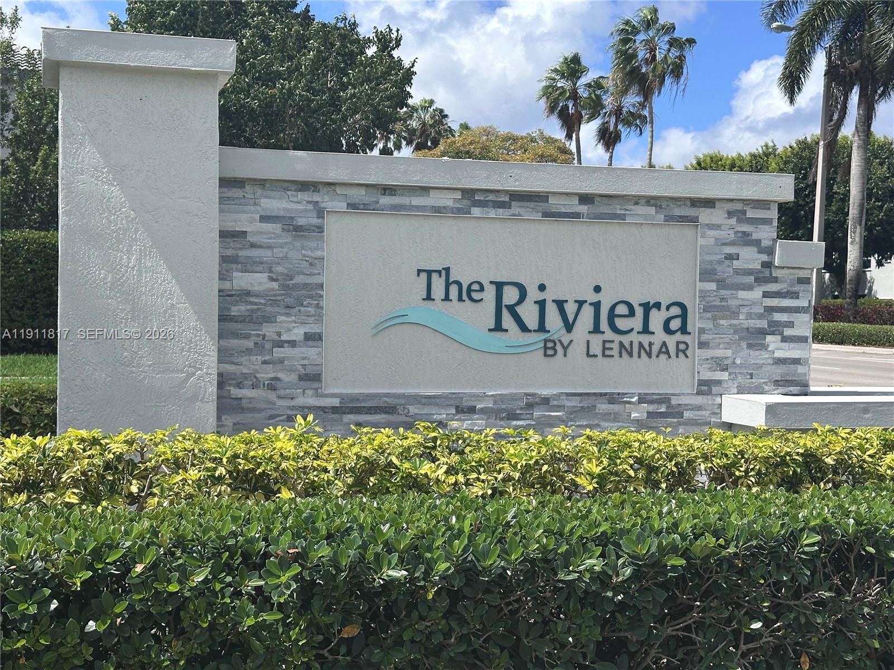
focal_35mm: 48
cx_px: 447
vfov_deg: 30.3
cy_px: 335
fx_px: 1240
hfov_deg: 39.7
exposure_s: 1/4566
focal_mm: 6.86
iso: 64
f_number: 1.78
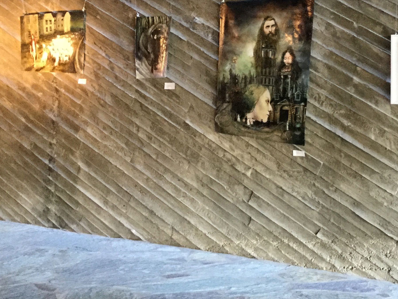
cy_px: 105
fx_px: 644
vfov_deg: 26.0
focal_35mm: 56
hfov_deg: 33.9
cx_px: 279
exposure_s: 1/25
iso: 200
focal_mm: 3.3
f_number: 2.4
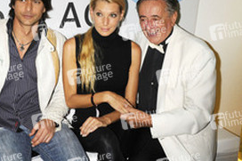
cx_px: 66
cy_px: 52
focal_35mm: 63
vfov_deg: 21.5
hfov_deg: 31.4
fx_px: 423
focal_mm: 38
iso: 1600
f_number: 5.6
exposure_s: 1/50
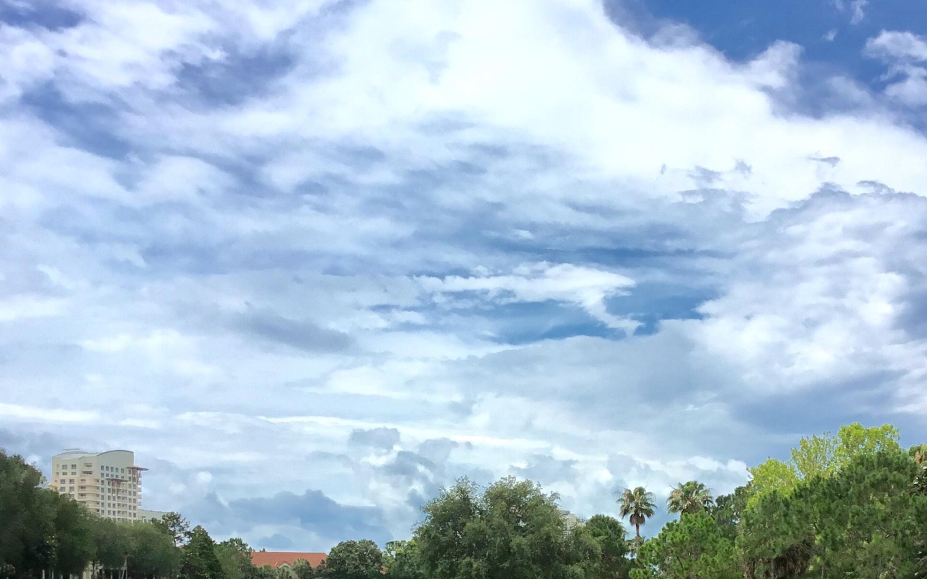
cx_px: 539
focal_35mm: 56
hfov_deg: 36.2
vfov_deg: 22.4
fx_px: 1415
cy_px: 554
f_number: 2.4
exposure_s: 1/2146
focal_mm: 3.3
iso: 25
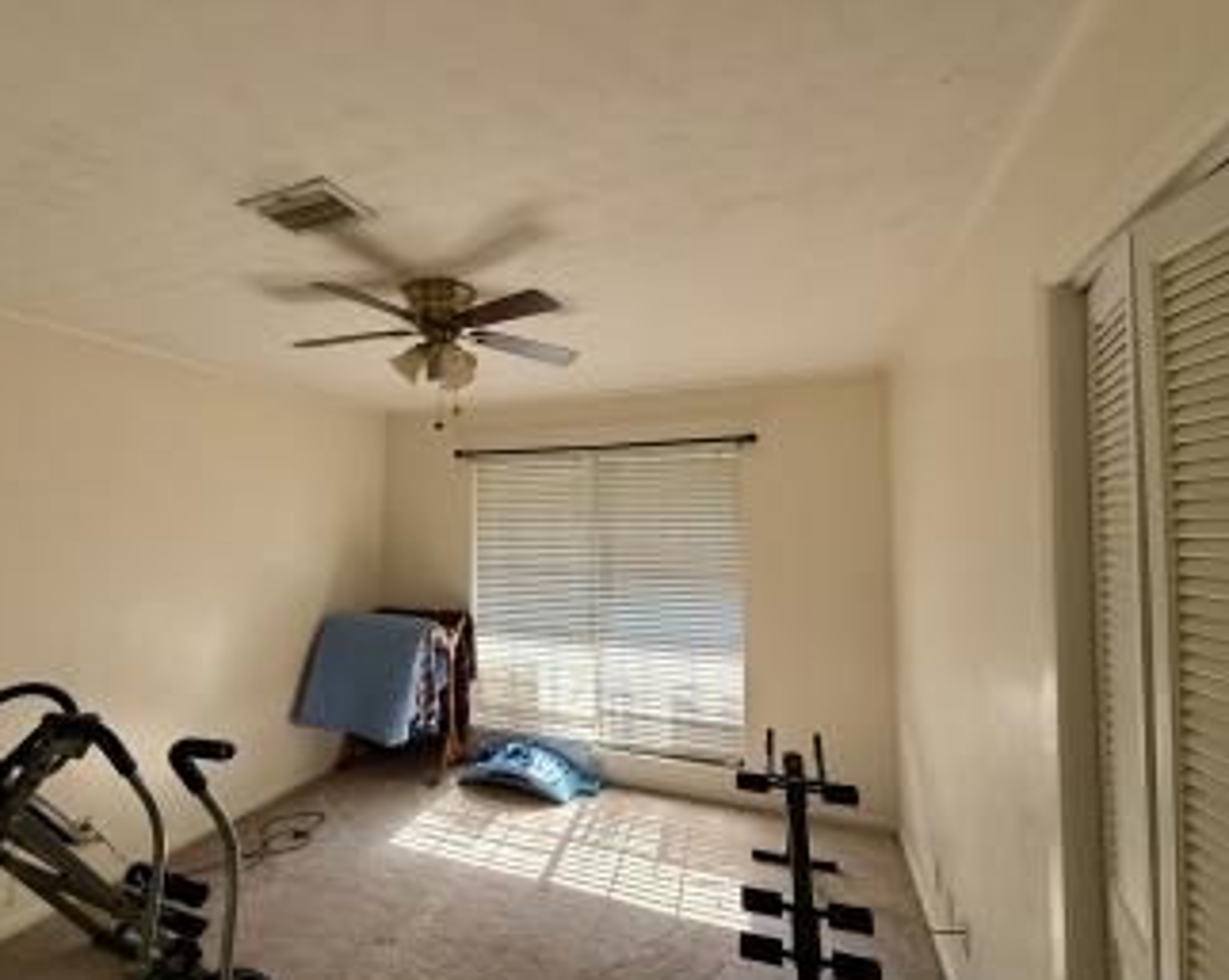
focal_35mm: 17
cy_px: 503
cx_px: 538
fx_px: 618
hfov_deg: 89.3
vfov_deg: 76.9
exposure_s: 1/99
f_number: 2.2
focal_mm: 2.22
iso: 125
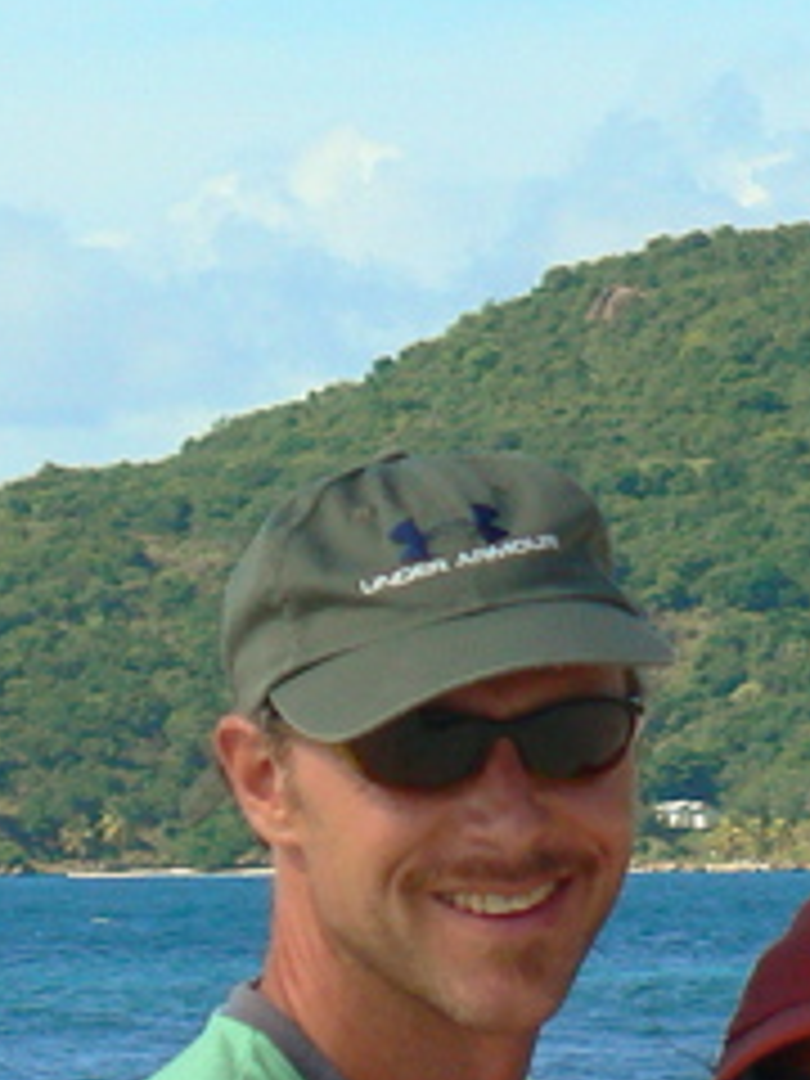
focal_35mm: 509
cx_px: 810
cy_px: 1102
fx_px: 15881
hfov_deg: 2.9
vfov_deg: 3.9
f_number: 4.9
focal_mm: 25.2
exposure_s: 1/400
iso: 80
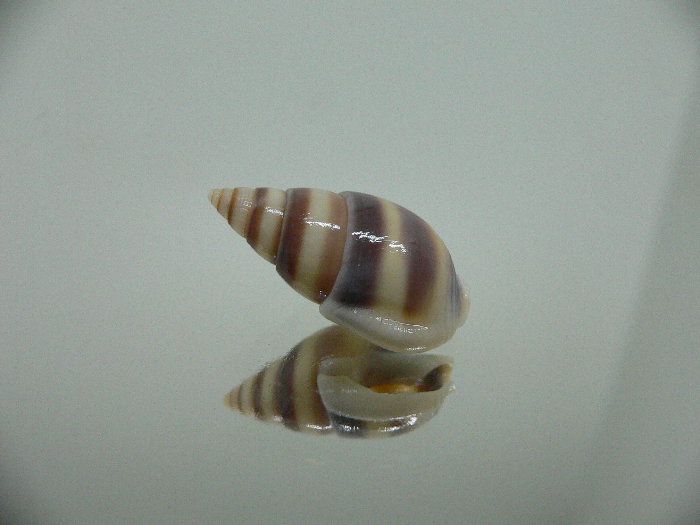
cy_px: 262
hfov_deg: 52.6
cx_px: 350
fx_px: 708
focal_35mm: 35
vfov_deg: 40.7
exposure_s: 1/60
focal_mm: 4.6
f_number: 2.8
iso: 200
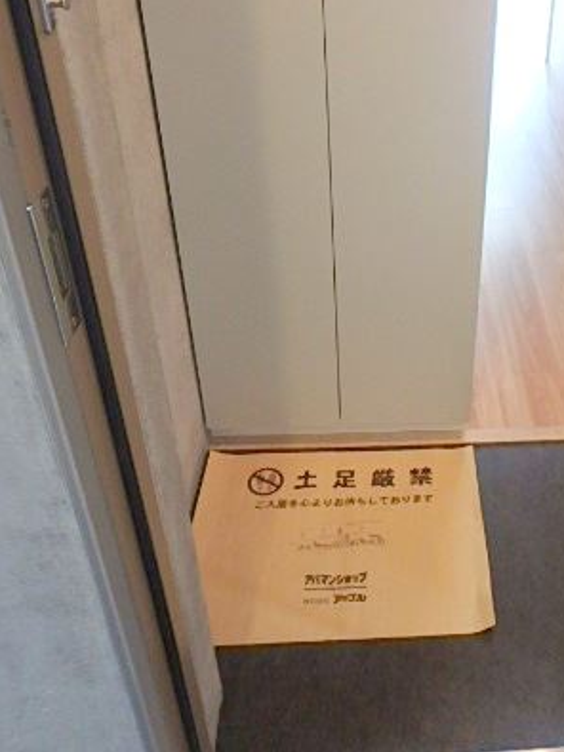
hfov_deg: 40.0
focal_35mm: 34
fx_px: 739
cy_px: 206
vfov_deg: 52.1
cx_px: 453
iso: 250
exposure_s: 1/30
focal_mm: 3.7
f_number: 3.5
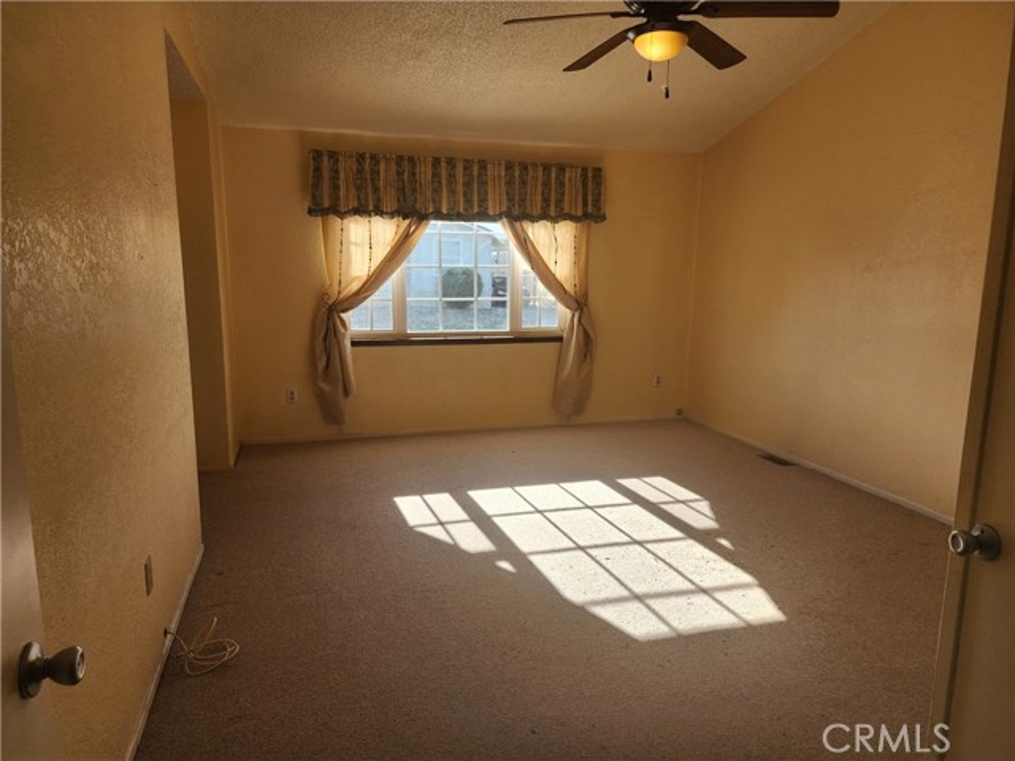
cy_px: 380
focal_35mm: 23
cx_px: 508
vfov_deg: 58.9
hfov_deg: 73.9
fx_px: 674
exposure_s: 1/180
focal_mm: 6.4
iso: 20
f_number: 1.8
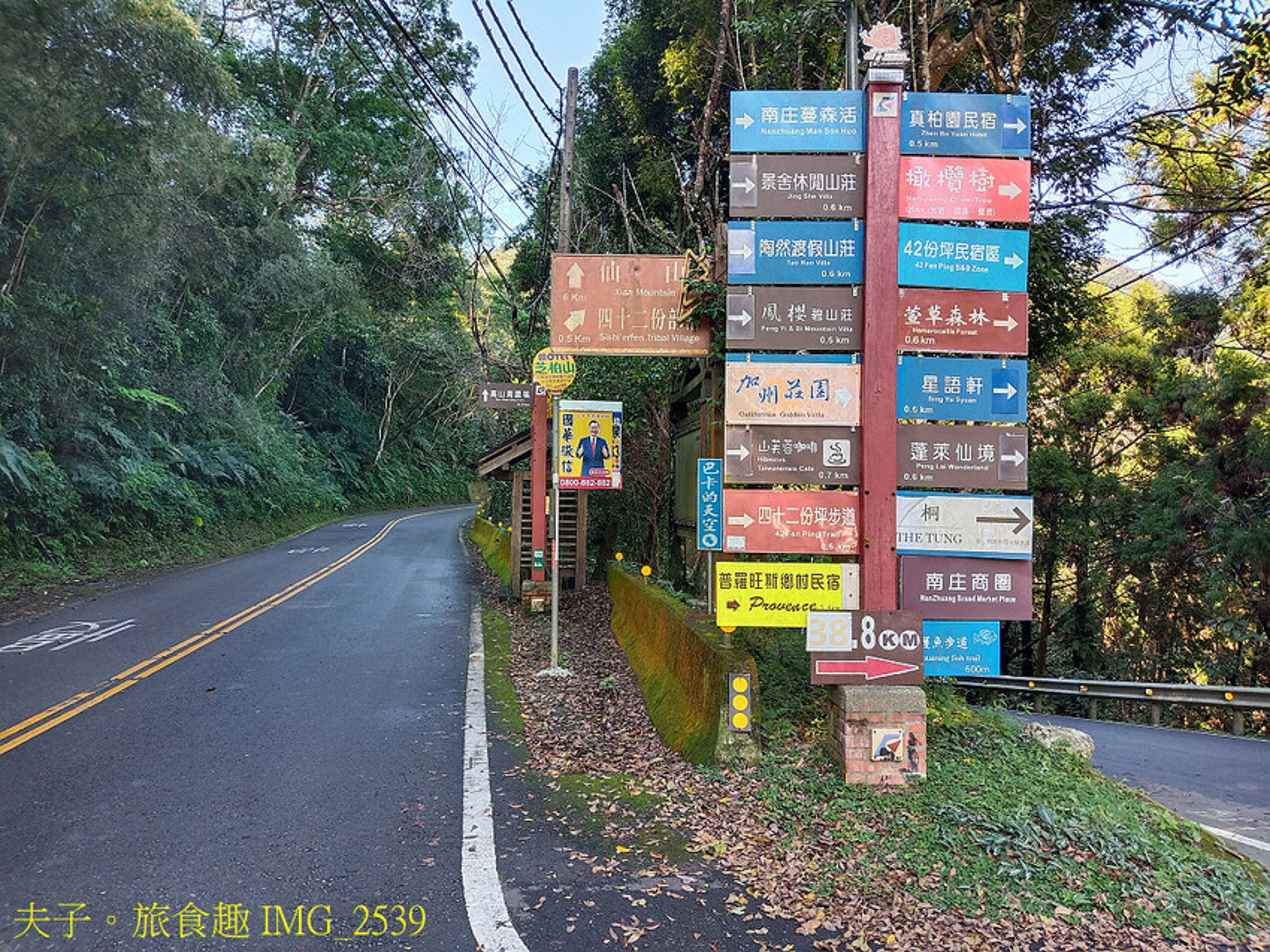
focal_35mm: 25
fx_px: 917
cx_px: 635
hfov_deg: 69.4
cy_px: 476
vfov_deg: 54.9
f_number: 2
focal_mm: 3.87
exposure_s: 1/100
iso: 291
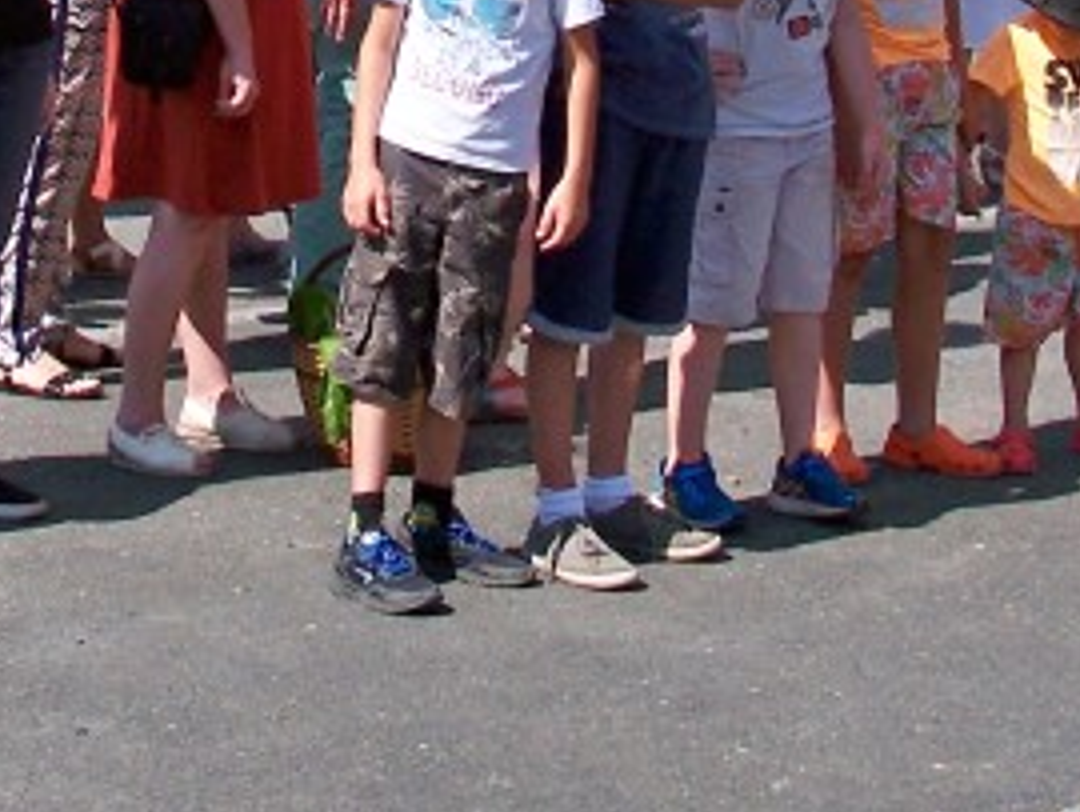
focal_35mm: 125
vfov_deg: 11.7
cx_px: 296
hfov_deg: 15.7
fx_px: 3903
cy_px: -124
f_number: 4
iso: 100
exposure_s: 1/800
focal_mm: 5.85
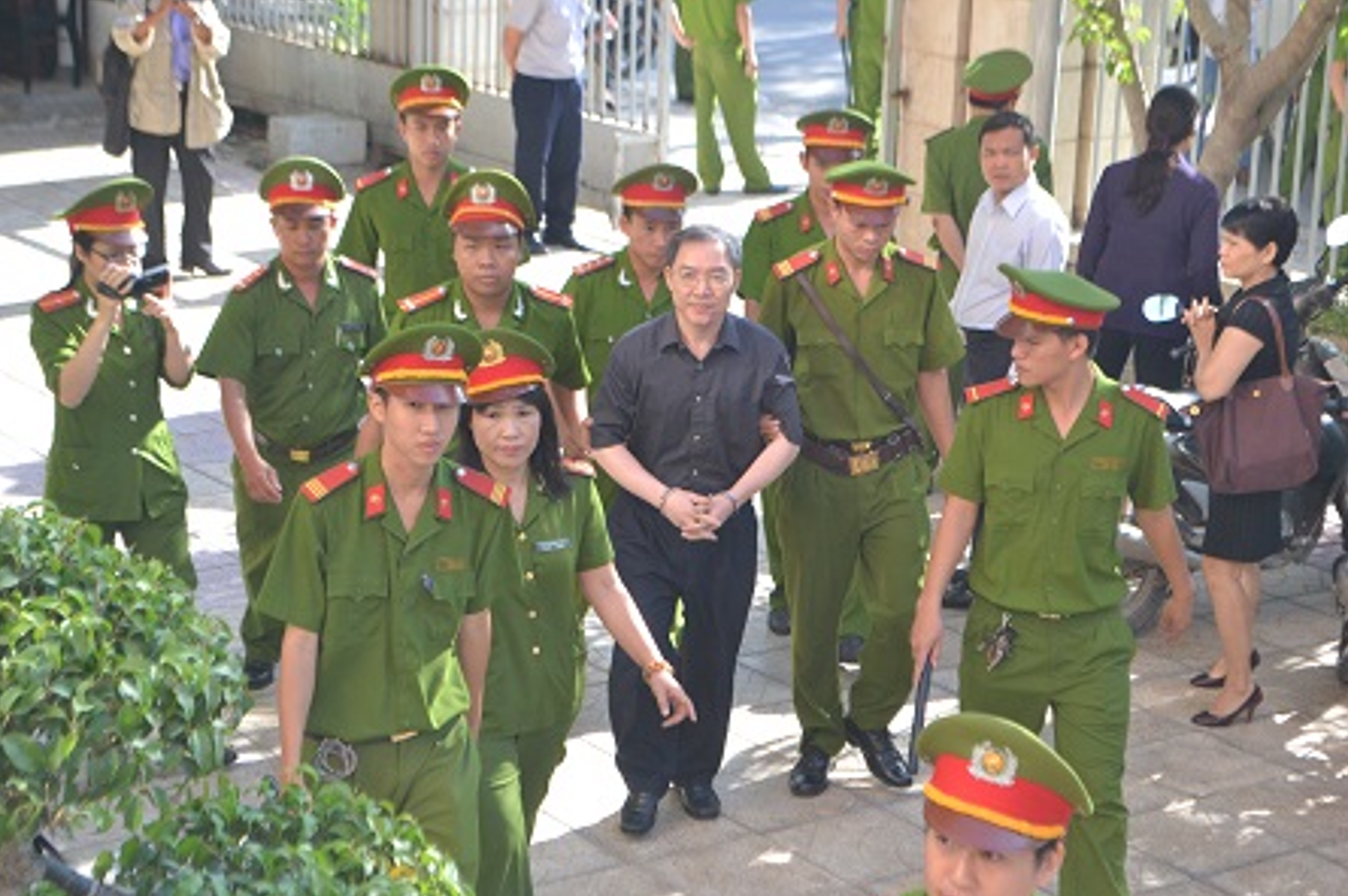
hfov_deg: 24.3
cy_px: 451
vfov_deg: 16.3
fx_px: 3124
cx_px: 672
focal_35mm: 84
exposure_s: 1/500
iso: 1400
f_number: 5.6
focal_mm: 55
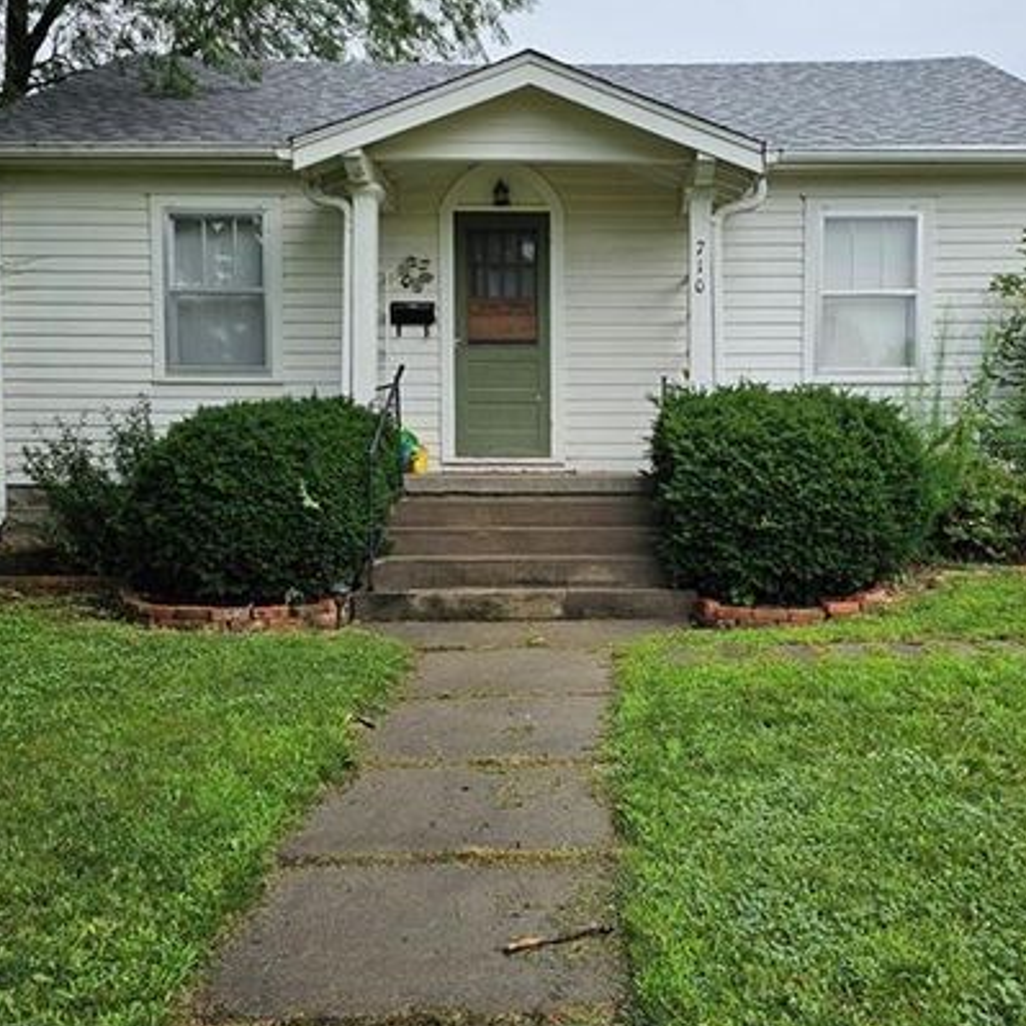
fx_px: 1140
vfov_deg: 48.5
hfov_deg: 48.3
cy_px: 516
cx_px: 576
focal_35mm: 34
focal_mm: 6.3
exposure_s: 1/586
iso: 12
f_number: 1.7
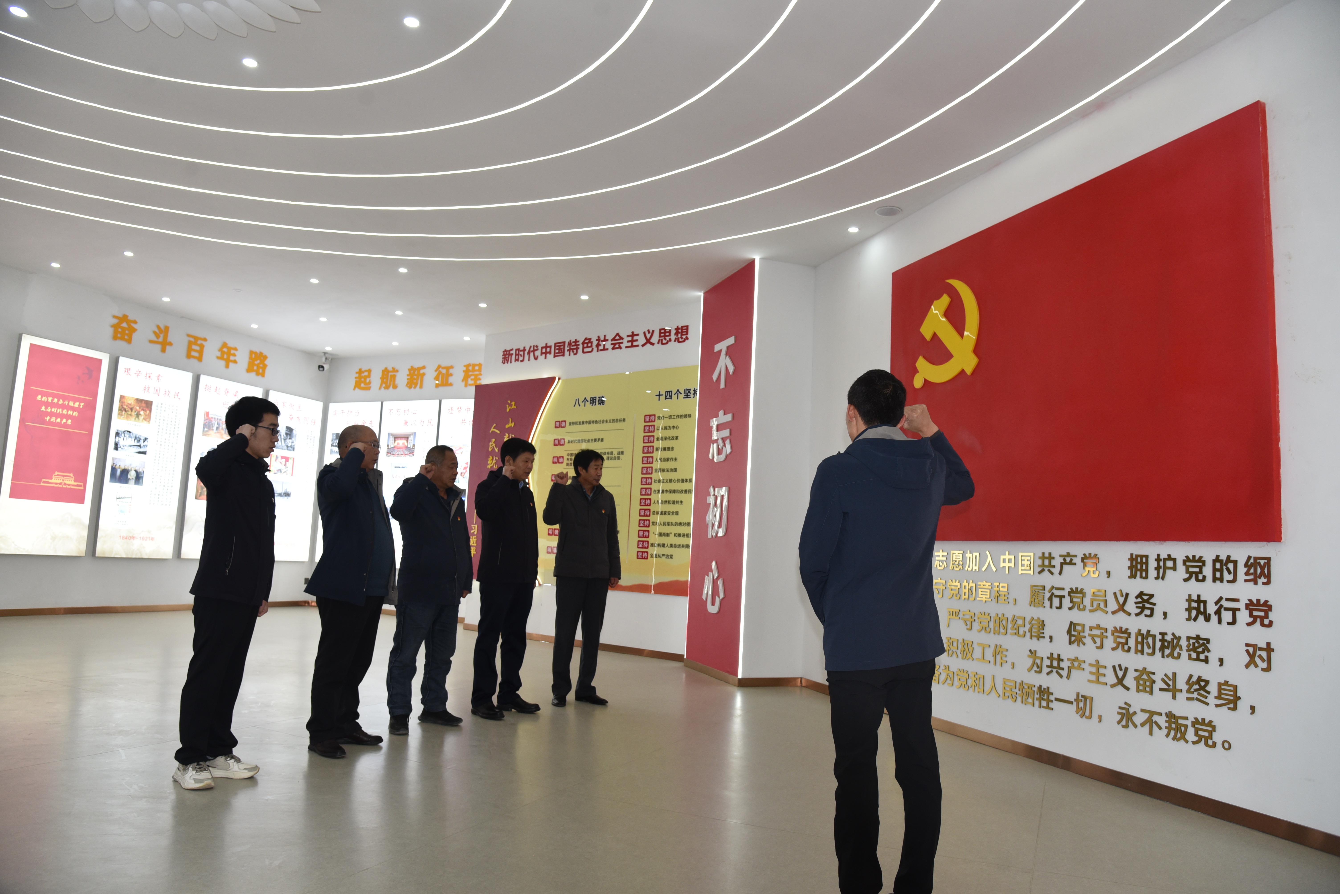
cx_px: 670
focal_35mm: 24
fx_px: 894
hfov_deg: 73.7
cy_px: 447
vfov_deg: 53.2
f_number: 5.6
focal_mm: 24
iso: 720
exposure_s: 1/125
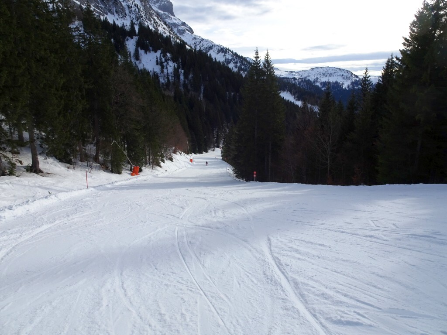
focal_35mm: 24
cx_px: 224
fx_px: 310
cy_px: 168
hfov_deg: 71.6
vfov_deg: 56.8
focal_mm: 4.1
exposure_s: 1/800
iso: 80
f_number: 3.5
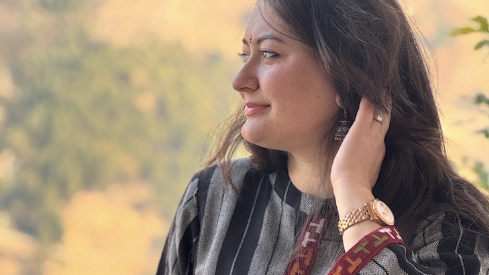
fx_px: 1465
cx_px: 246
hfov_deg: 18.9
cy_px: 300
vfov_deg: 10.6
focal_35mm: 113
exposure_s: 1/99
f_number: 2.8
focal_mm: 9
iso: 64
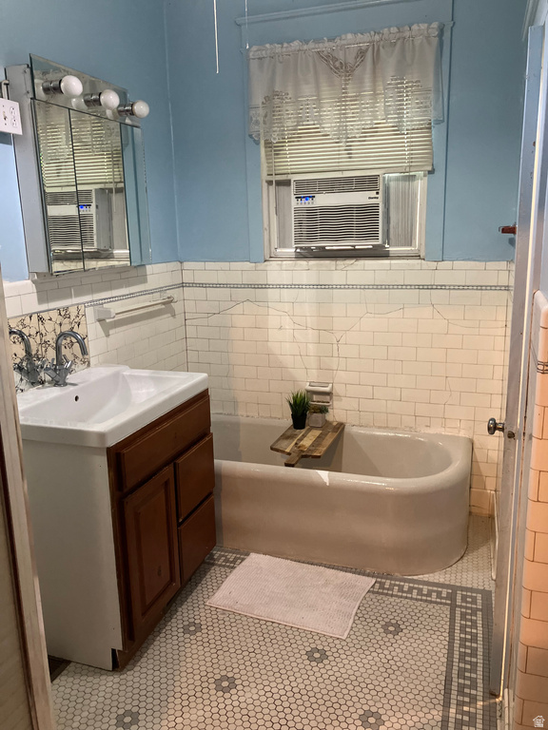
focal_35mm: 28
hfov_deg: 49.7
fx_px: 591
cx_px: 274
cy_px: 365
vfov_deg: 63.4
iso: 320
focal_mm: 3.99
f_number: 1.8
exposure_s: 1/40
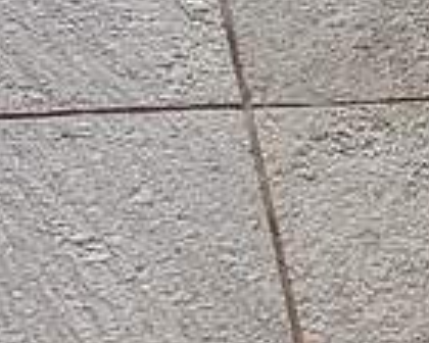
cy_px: -1250
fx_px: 1841
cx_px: 60
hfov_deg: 13.2
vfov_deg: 6.7
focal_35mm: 145
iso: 500
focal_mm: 20
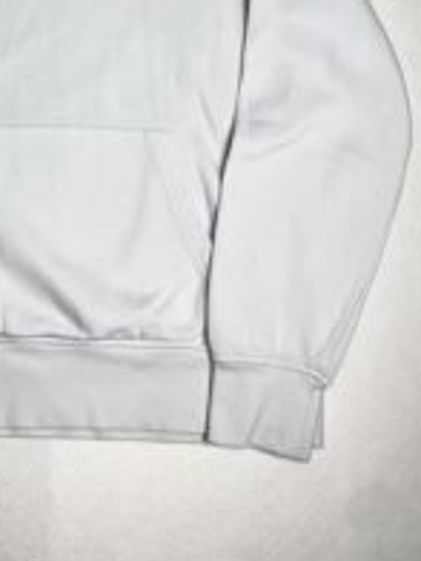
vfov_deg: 33.7
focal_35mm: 53
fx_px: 859
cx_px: 46
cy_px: 29
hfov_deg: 26.6
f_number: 1.6
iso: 32
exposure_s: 1/100
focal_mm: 4.2
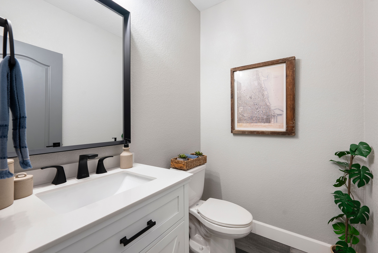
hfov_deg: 100.4
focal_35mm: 15
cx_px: 189
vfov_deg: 77.4
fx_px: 158
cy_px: 126
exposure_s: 1/5
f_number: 8
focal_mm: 15
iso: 640
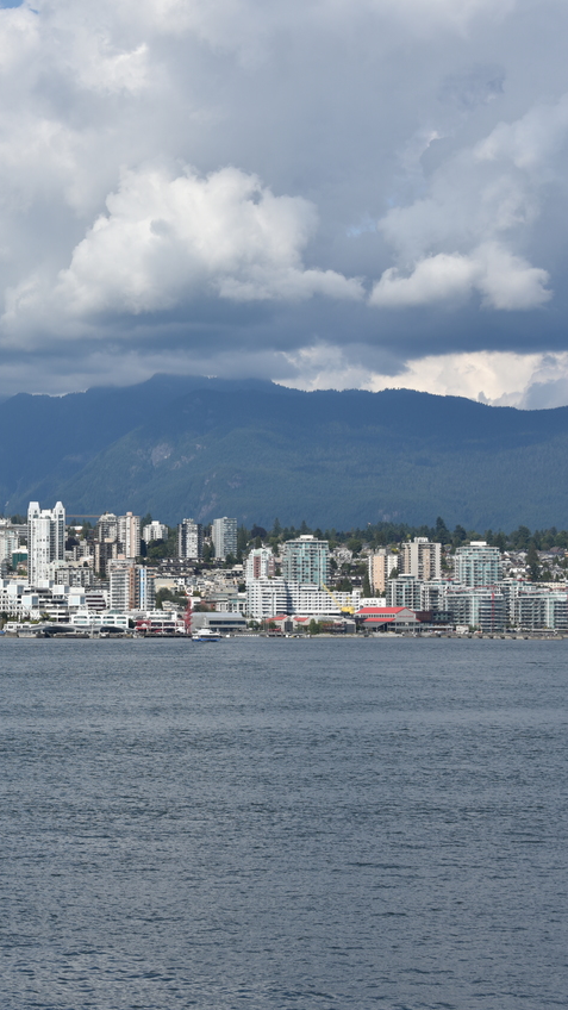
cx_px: 20
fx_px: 2624
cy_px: 504
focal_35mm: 98
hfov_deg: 12.2
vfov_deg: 21.8
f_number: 9
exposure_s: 1/320
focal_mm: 62
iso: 100
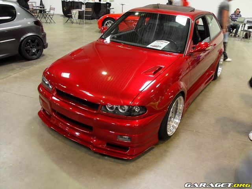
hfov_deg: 63.4
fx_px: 204
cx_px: 126
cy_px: 94
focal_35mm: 28
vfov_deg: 49.7
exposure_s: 1/8
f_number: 2.8
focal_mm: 6
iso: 200
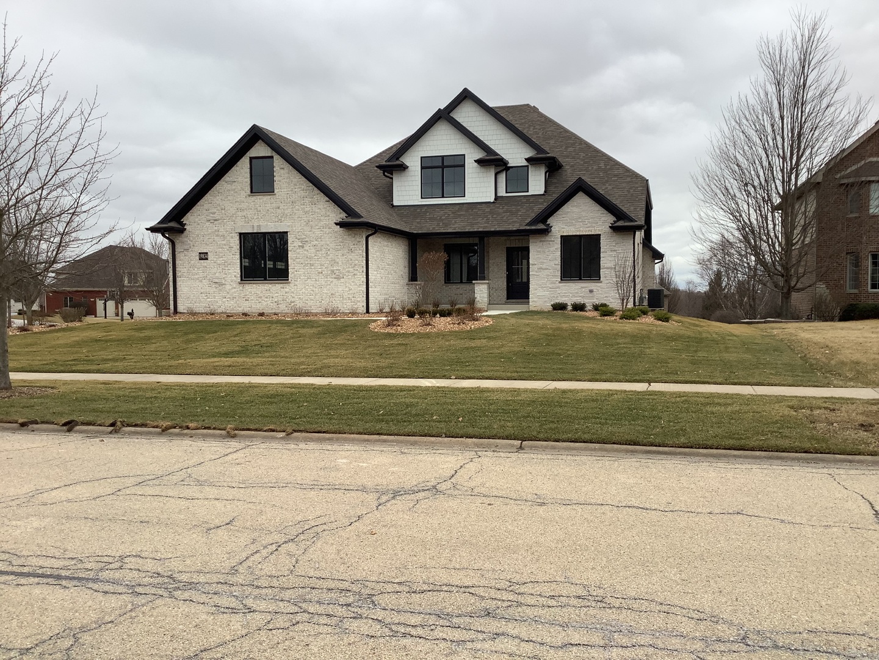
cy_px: 330
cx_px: 440
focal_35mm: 31
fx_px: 787
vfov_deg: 45.4
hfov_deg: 58.4
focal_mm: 3.3
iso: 25
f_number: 2.4
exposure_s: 1/641
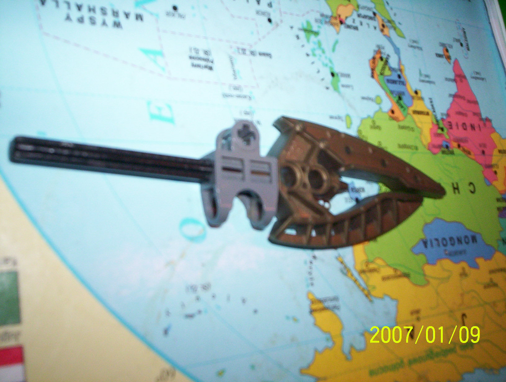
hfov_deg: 48.9
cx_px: 253
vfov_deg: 37.9
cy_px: 191
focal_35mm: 38
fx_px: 557
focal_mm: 4.99
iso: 140
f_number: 4.5
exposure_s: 1/60
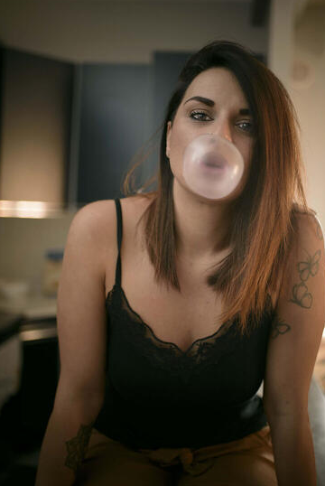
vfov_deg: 49.5
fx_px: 527
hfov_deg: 34.3
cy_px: 238
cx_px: 178
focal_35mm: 39
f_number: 1.8
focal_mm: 35
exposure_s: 1/125
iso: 100
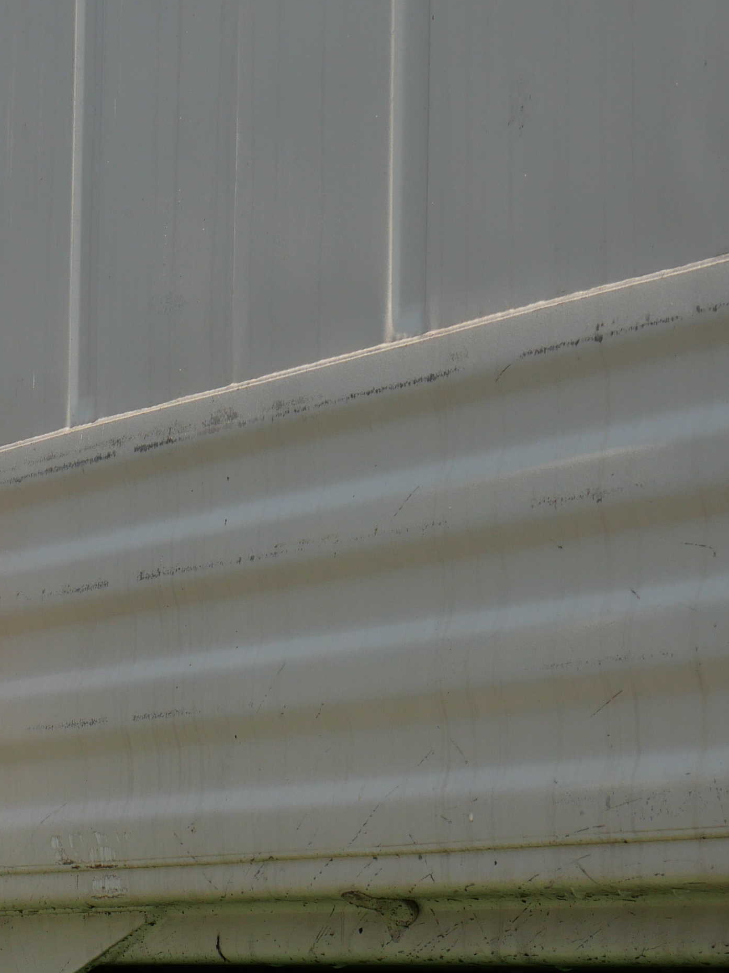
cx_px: -46
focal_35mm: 161
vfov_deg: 12.2
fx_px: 4522
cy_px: 696
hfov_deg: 9.1
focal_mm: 29
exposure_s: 1/640
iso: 200
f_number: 8
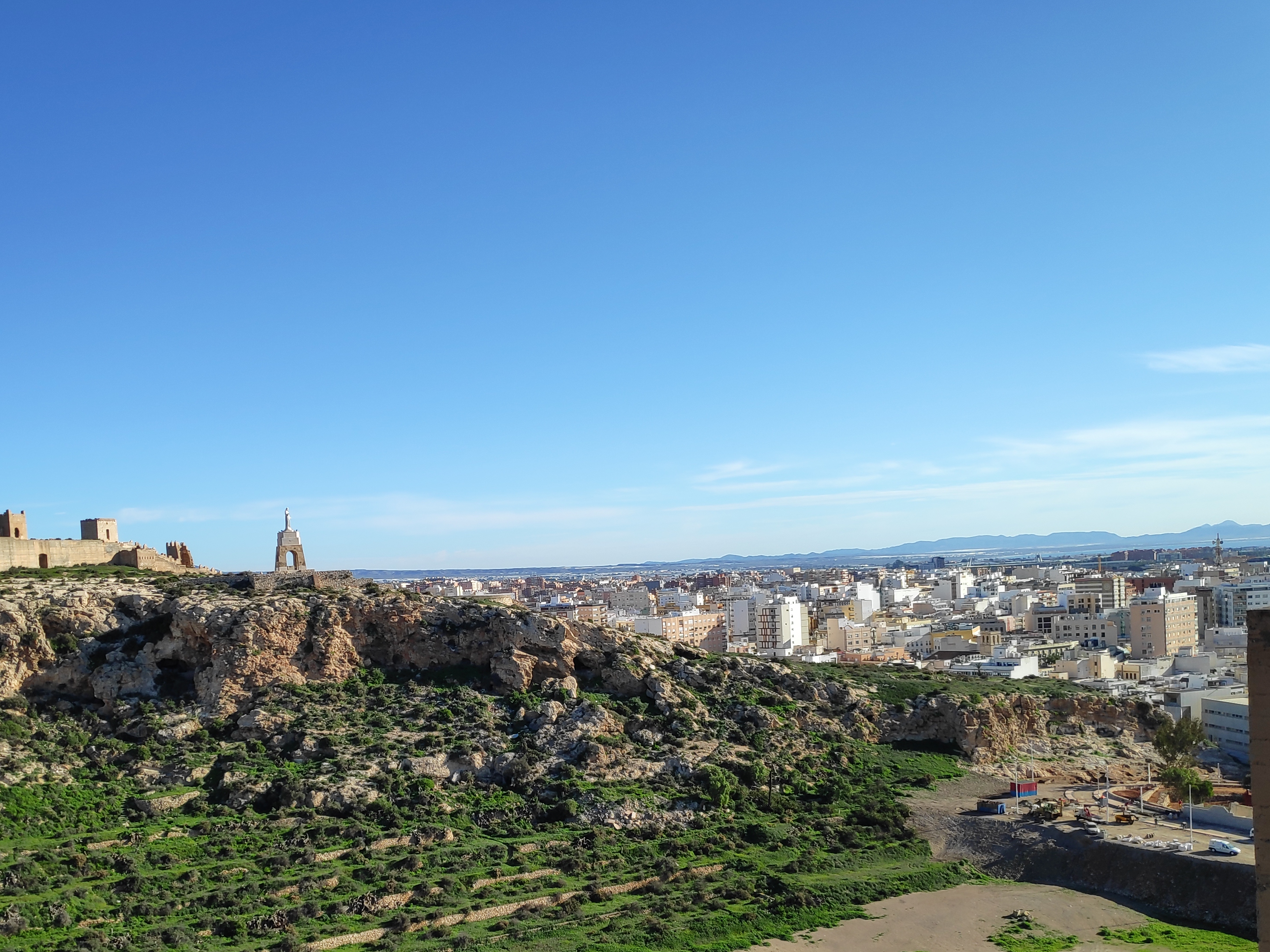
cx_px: 486
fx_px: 1027
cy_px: 635
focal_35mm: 28
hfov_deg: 62.7
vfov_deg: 48.9
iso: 100
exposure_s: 1/1928
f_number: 1.9
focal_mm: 3.94
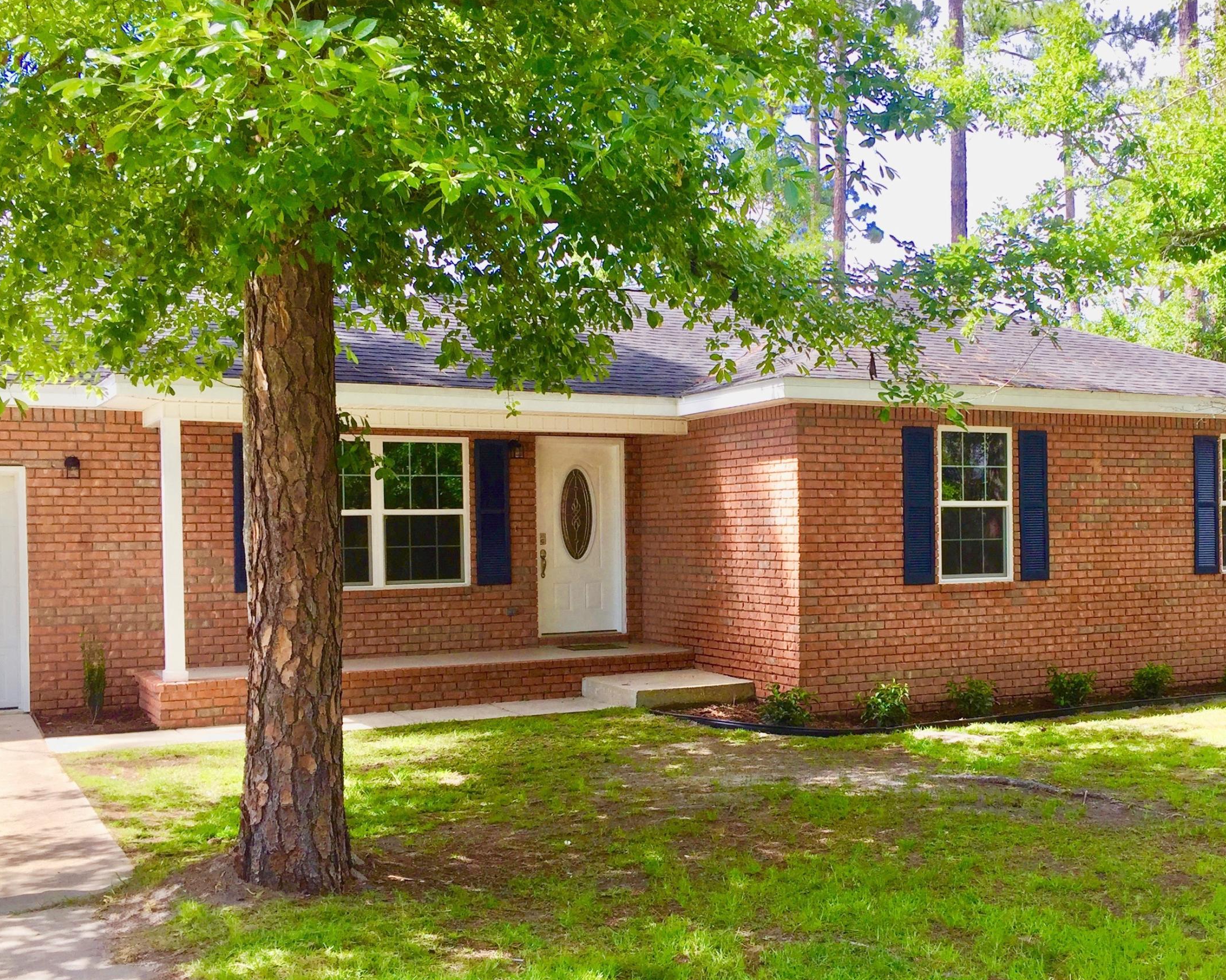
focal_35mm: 40
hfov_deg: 45.2
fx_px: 1451
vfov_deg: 37.3
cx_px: 809
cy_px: 544
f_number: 2.2
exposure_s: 1/476
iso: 32
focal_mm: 4.15
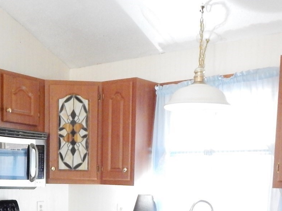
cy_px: 247
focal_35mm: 60
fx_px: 489
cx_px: 89
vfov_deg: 22.6
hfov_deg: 31.9
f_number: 3
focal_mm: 4
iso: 800
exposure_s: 1/8
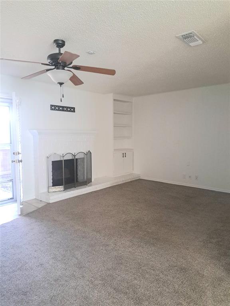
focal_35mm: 24
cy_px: 153
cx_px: 115
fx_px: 213
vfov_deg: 71.6
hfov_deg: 56.8
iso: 800
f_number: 1.8
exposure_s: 1/60.2
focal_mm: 5.23
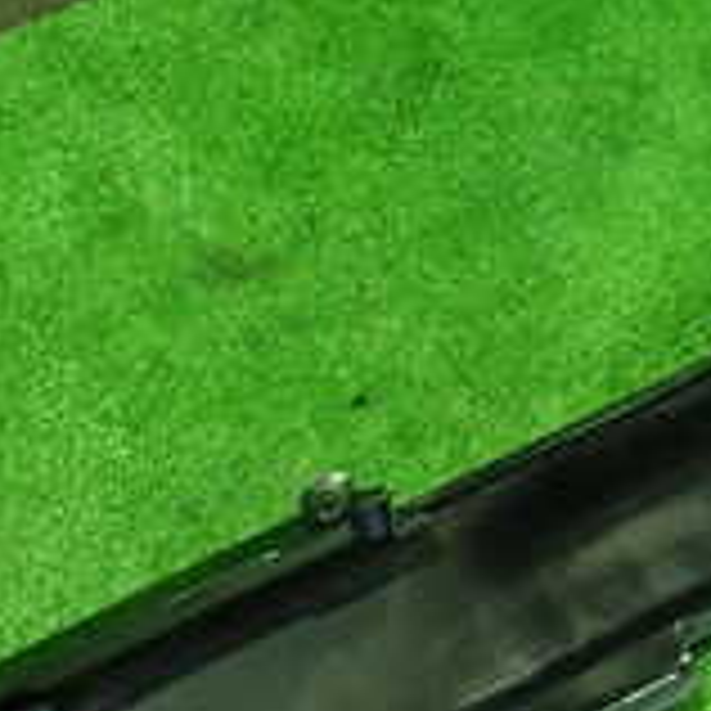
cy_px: 932
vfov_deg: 19.1
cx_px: 81
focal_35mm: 84
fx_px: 1952
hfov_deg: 20.3
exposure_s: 1/30
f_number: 2
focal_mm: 4.5
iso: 640
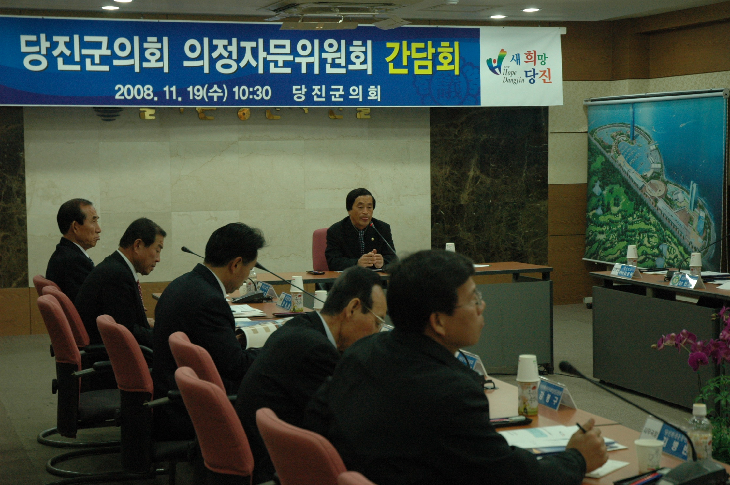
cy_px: 242
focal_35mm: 69
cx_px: 365
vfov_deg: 19.7
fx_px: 1398
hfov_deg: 29.3
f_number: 4.5
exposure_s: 1/60
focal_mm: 46
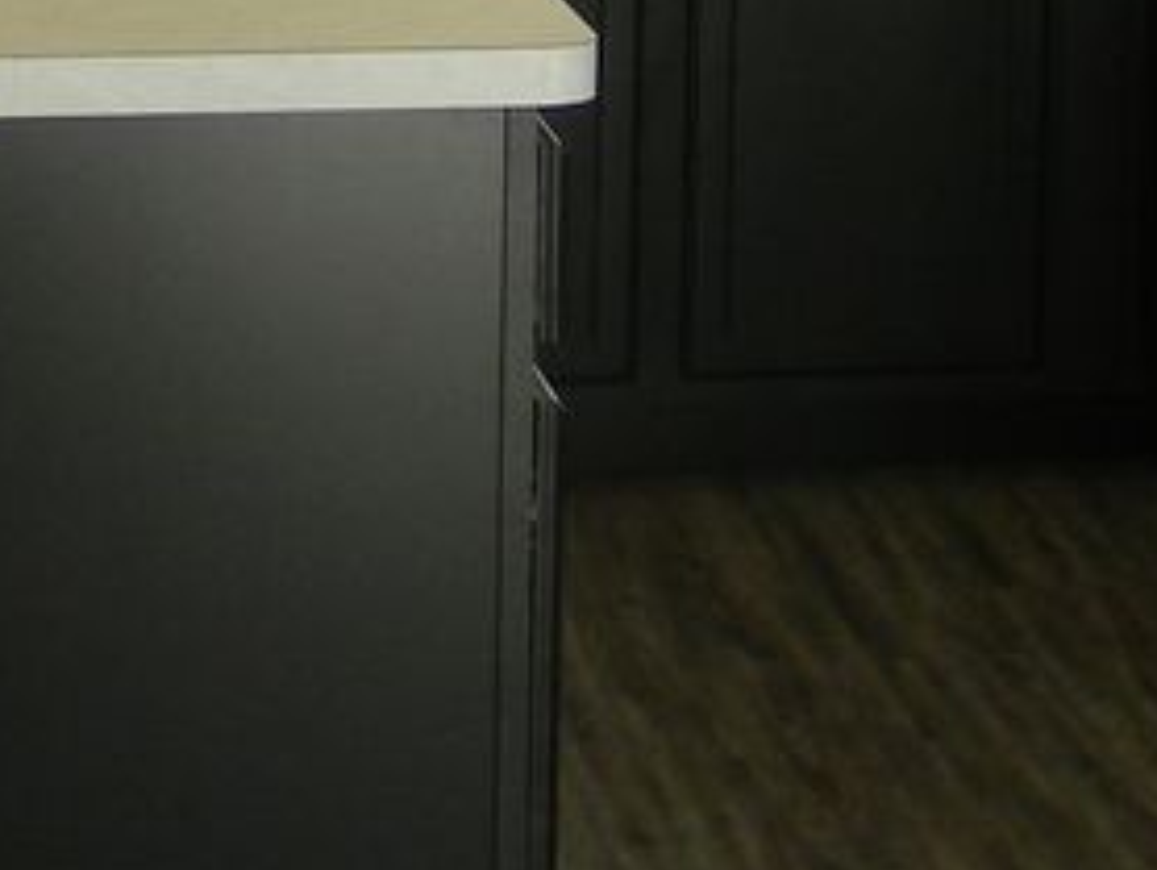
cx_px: 945
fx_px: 4851
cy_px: -462
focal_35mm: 145
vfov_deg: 9.9
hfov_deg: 13.5
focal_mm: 5
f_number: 3.5
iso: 80
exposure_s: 1/57.3
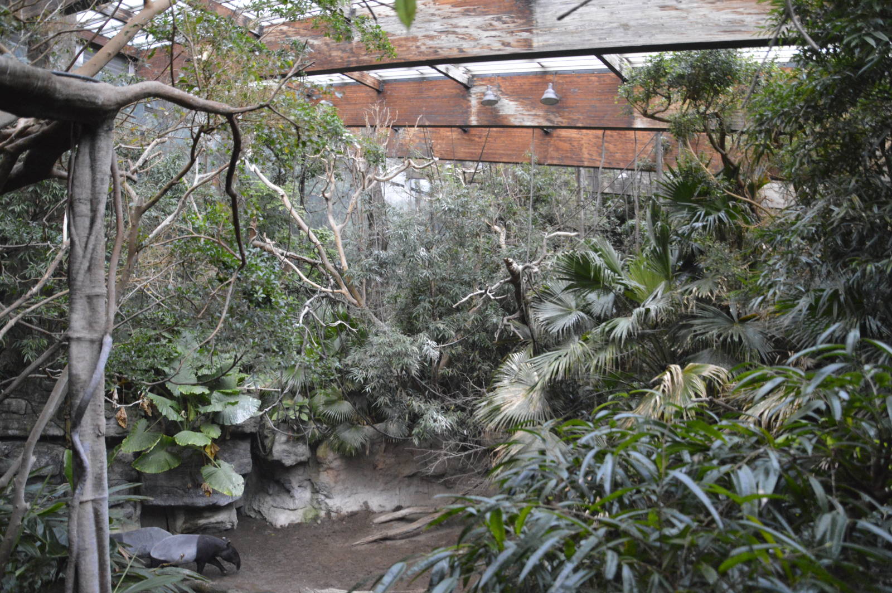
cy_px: 296
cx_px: 446
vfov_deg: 53.1
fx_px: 594
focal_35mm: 24
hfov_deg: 73.8
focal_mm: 16
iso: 3200
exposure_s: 1/125
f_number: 3.5
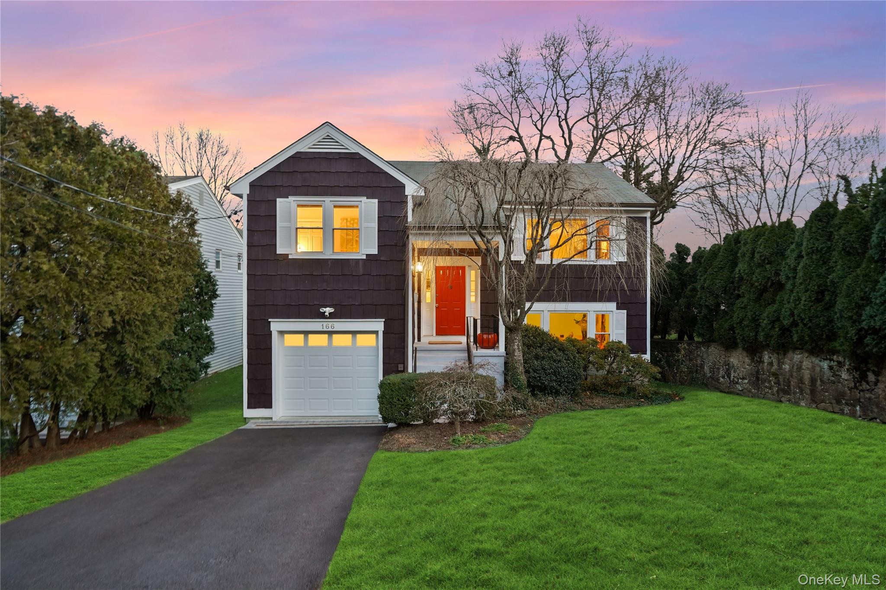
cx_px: 443
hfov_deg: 86.9
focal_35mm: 19
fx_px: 468
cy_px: 295
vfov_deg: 64.5
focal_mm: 19
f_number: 7.1
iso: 1600
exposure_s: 1/50
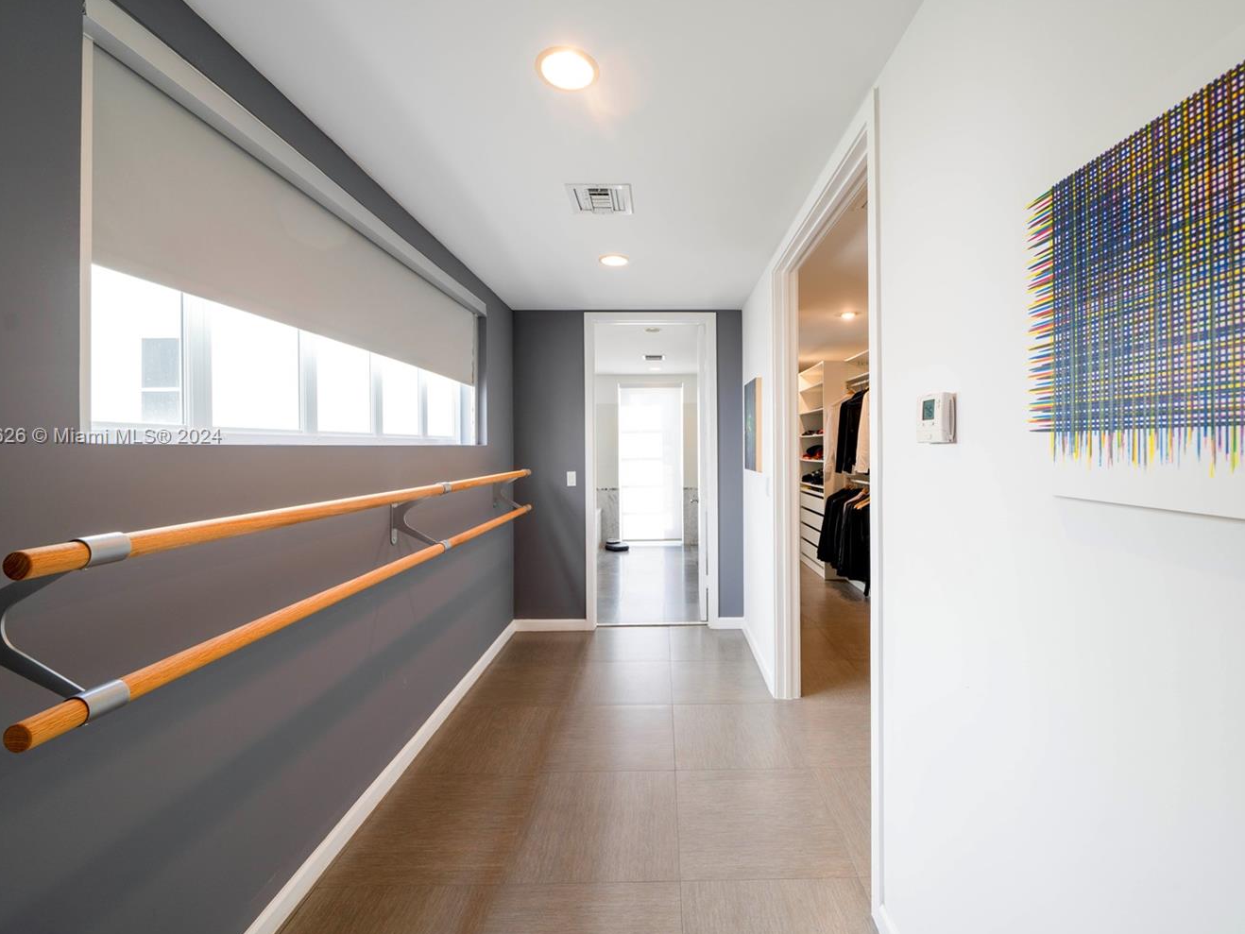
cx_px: 674
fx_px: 504
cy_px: 437
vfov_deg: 85.6
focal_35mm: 14
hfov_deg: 101.8
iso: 125
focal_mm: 12
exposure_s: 1/8
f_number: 6.7
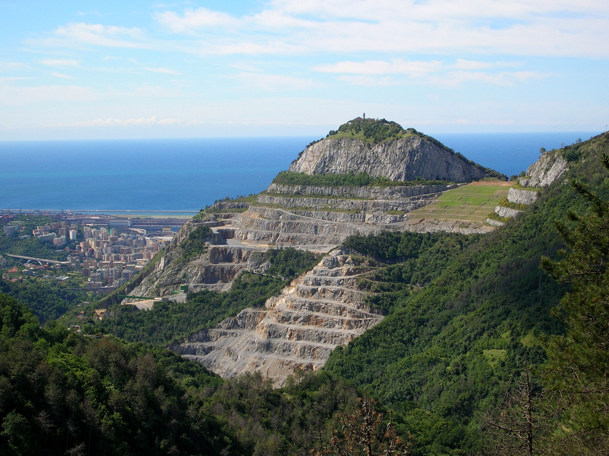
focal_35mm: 74
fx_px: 1301
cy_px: 228
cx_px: 304
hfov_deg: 26.4
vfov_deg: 19.9
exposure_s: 1/455
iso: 50
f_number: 4
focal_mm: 12.3
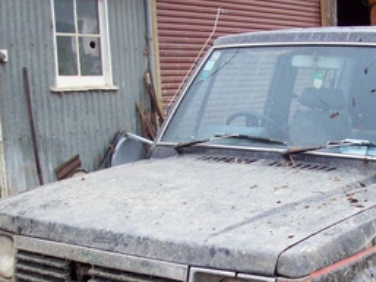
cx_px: 307
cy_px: 240
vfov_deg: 20.7
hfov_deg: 27.2
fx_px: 761
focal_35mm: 70
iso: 80
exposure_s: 1/195
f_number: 2.7
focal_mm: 6
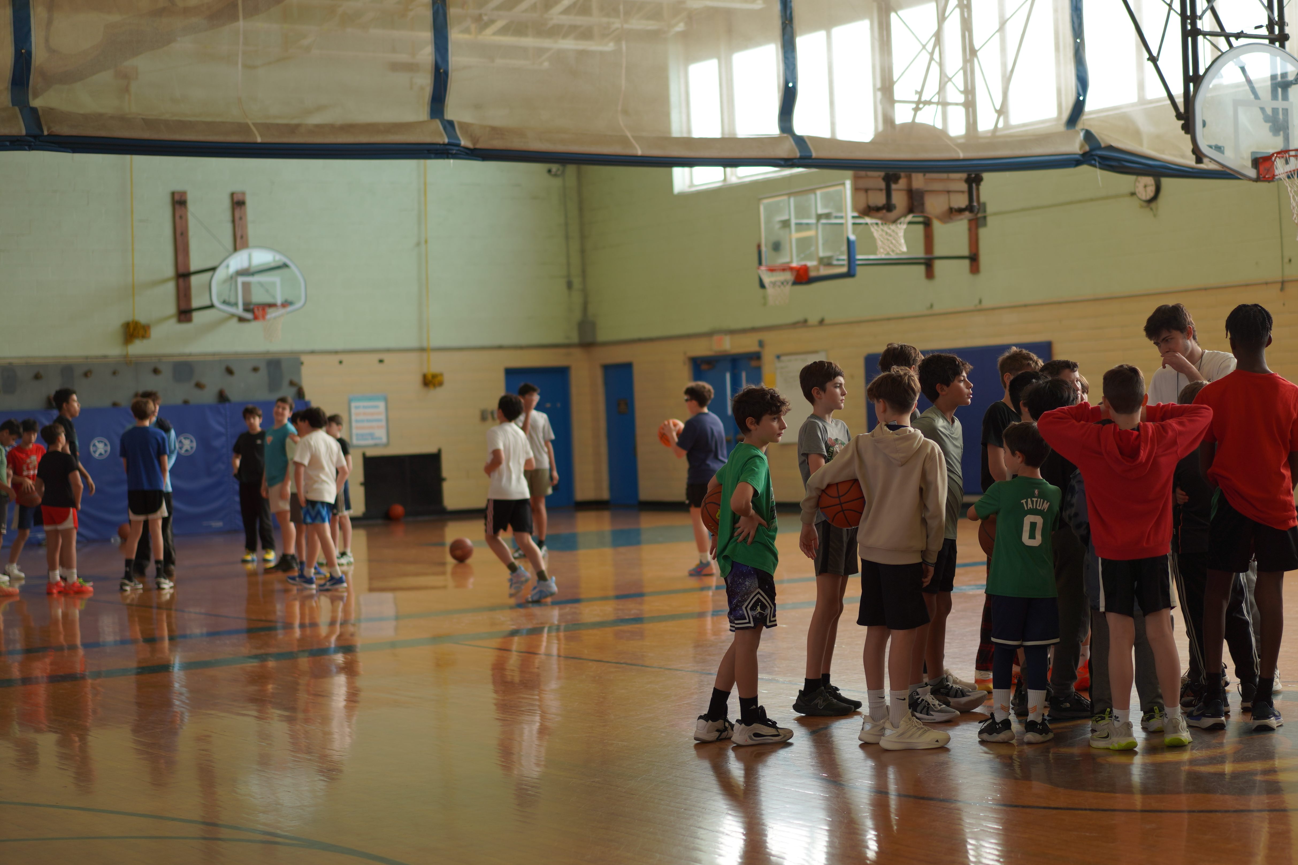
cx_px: 764
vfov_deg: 20.0
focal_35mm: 68
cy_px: 466
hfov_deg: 29.6
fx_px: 2452
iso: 100
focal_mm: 55
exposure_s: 1/320
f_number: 2
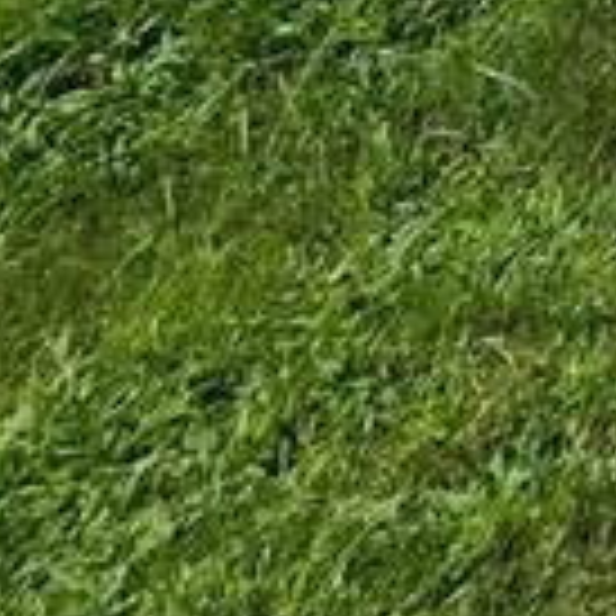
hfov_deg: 8.2
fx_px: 2154
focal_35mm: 107
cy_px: -1061
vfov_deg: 11.7
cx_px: 2455
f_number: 2.2
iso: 50
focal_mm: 2.2
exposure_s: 1/3436
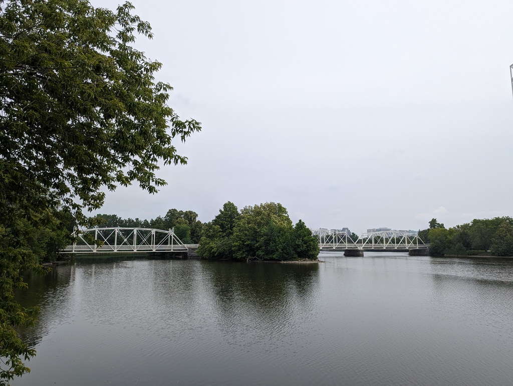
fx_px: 356
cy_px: 193
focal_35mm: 24
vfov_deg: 56.9
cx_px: 256
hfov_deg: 71.5
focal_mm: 6.81
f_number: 1.85
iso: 75
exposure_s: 1/2976
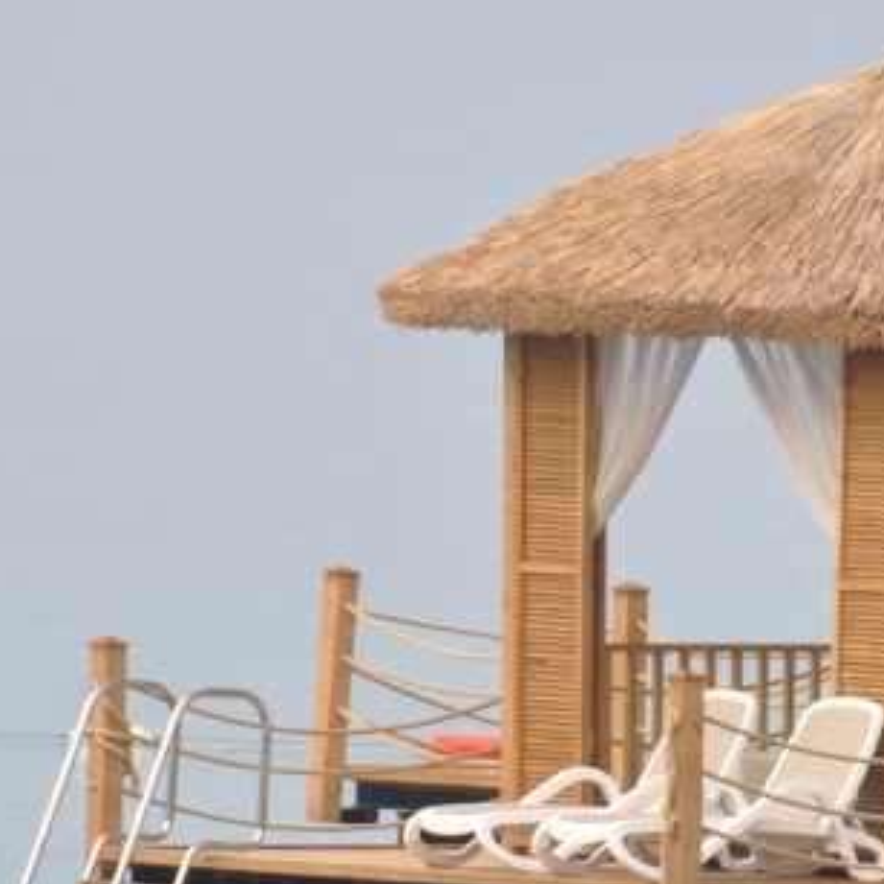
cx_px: 759
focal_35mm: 954
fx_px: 27563
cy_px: 821
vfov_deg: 1.8
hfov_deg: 1.8
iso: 220
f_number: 5.6
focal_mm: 200
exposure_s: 1/500
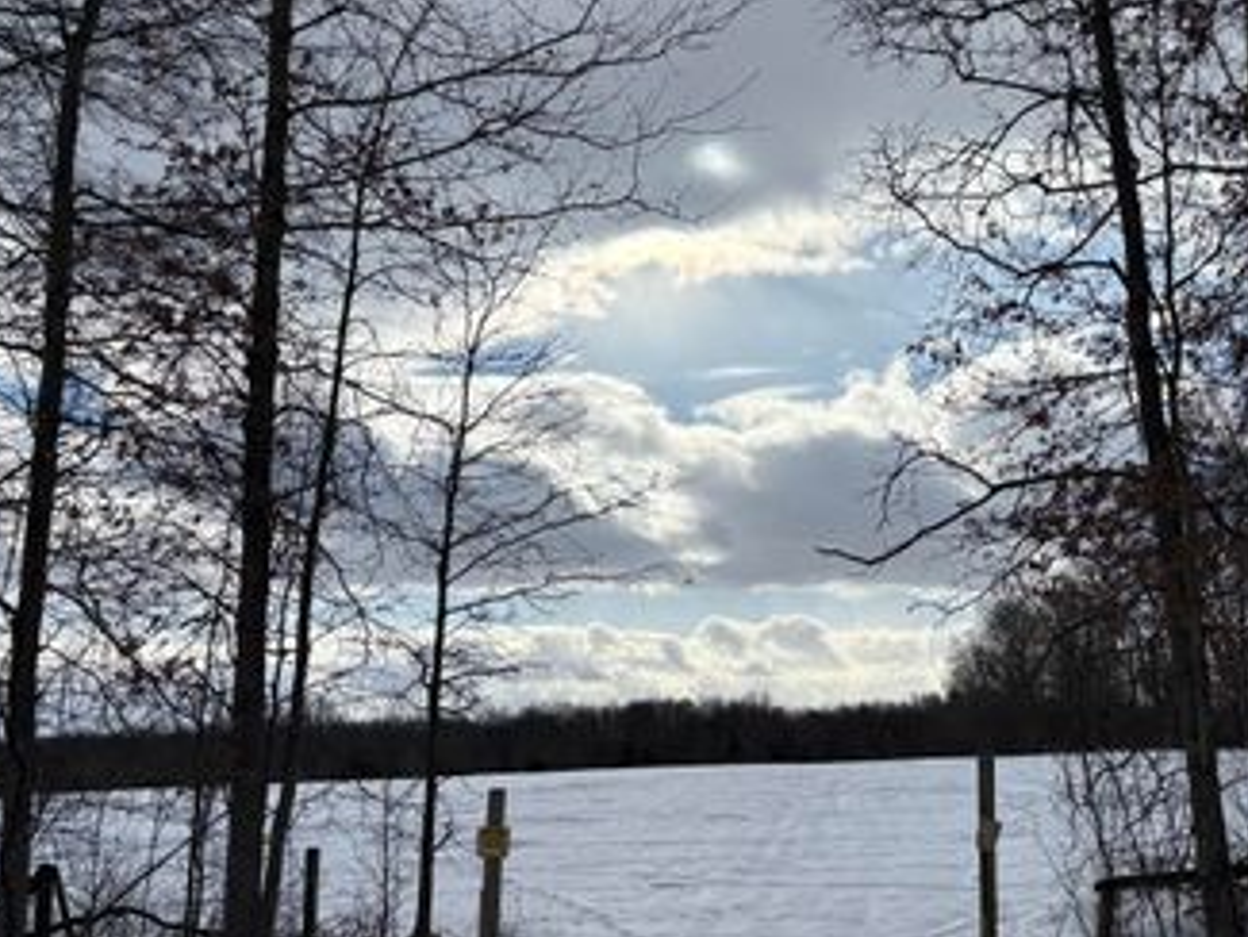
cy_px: 505
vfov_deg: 36.0
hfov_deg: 46.0
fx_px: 1443
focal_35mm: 40
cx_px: 841
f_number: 1.6
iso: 50
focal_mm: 5.96
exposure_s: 1/14493
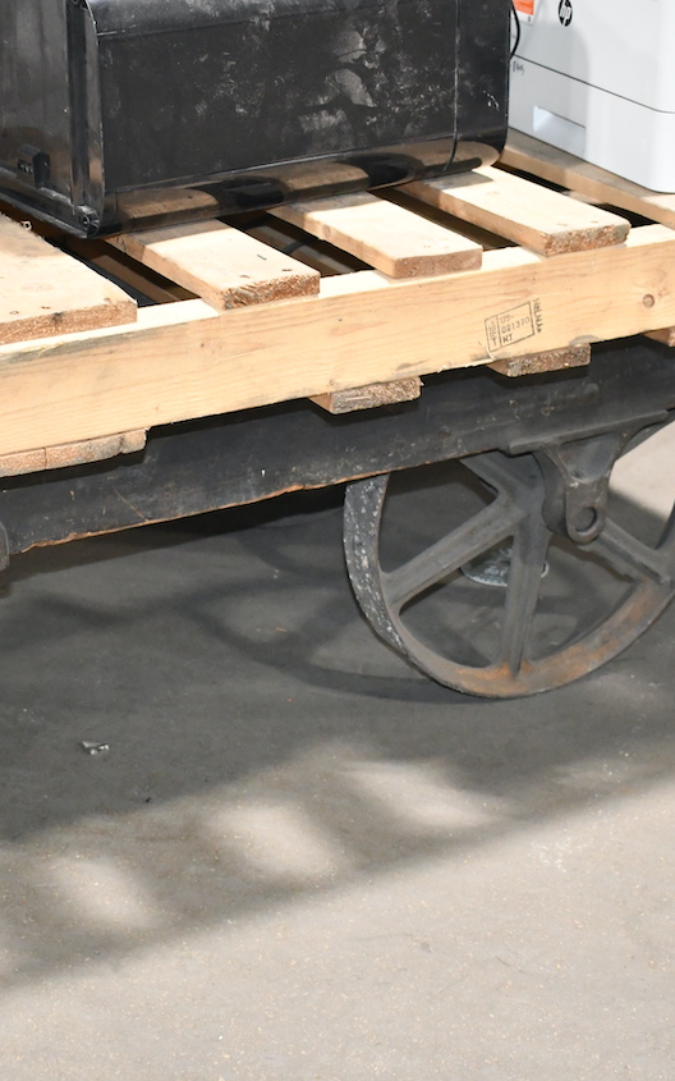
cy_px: 538
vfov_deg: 29.0
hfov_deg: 18.3
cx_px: 297
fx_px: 2090
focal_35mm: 71
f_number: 4.2
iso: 2800
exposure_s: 1/60
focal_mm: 31
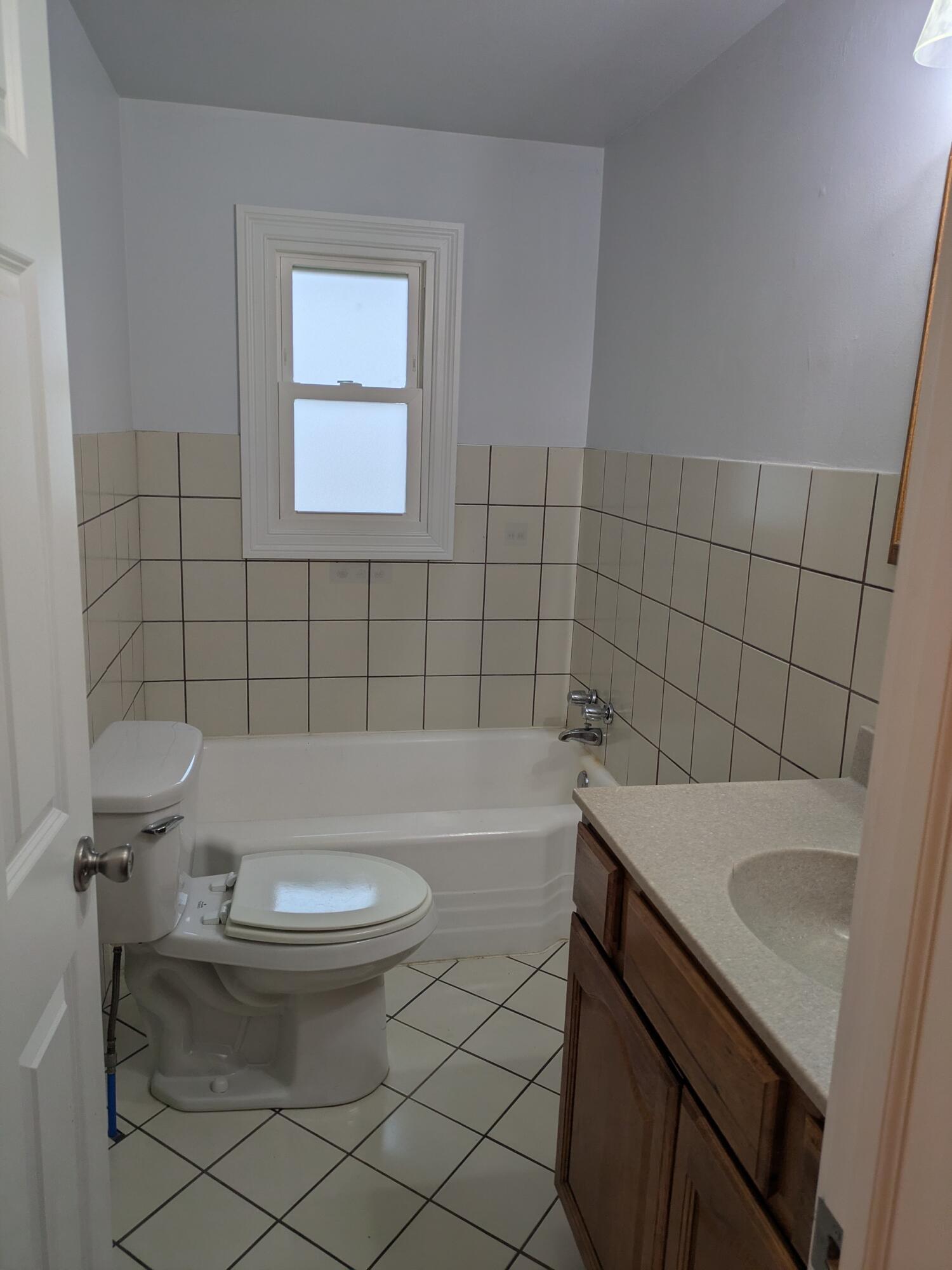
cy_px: 635
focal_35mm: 25
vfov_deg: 69.4
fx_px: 917
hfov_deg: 54.9
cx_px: 476
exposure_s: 1/120
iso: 74
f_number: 1.89
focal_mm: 5.43
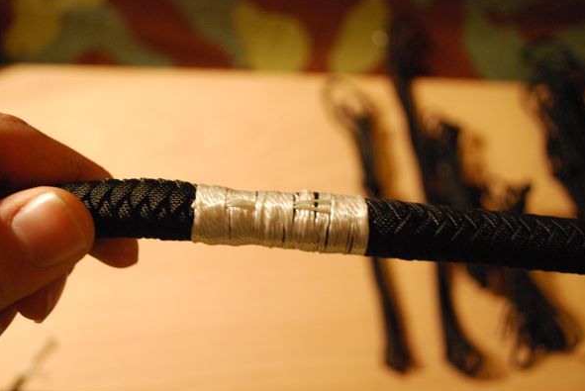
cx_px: 283
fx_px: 634
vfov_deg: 34.3
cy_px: 209
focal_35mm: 39
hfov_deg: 49.5
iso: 1600
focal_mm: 24
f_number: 4.2
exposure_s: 1/13
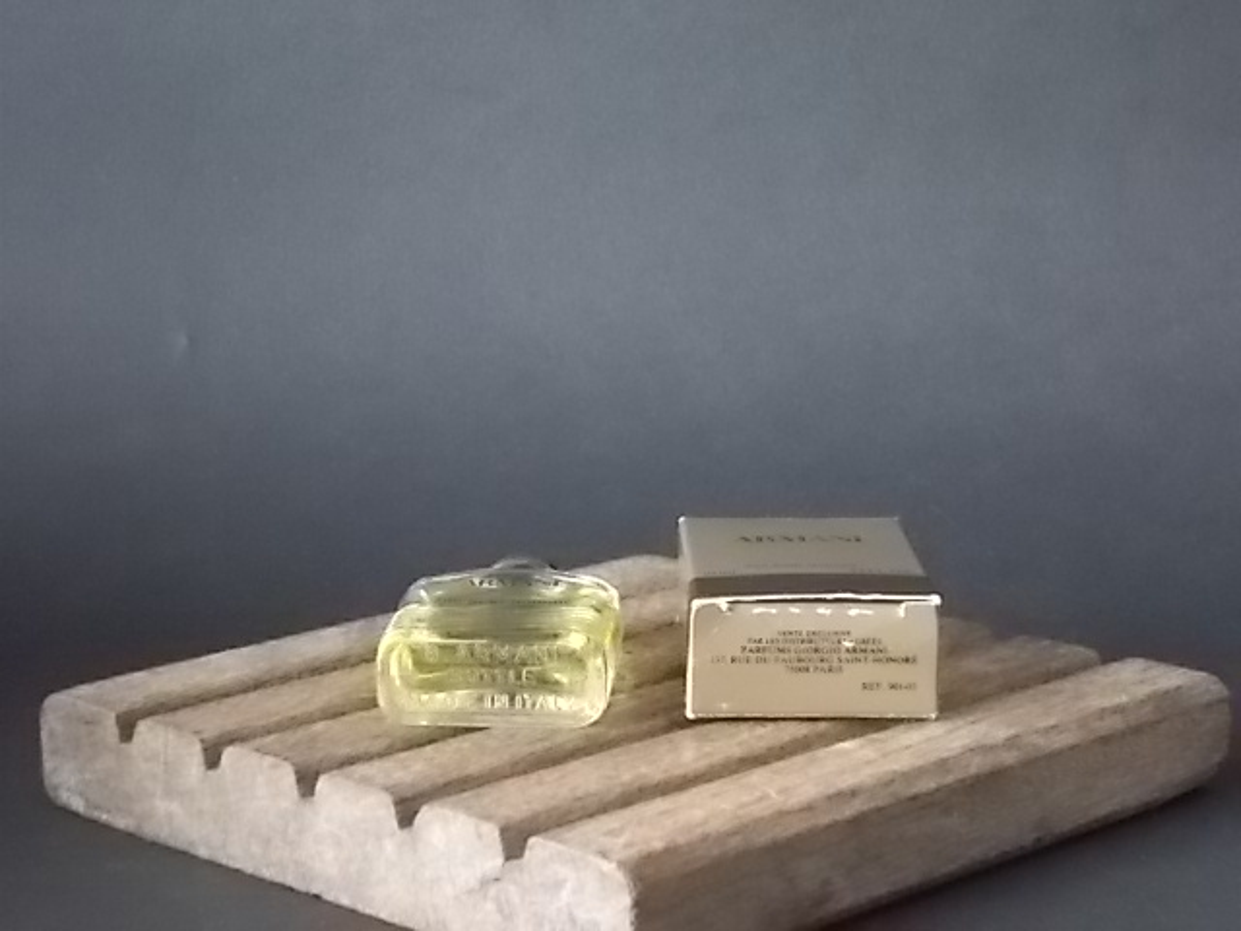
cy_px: 466
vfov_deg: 17.2
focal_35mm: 86
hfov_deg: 22.8
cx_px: 620
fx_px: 3083
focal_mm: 15.4
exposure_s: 1/25
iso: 800
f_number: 6.3
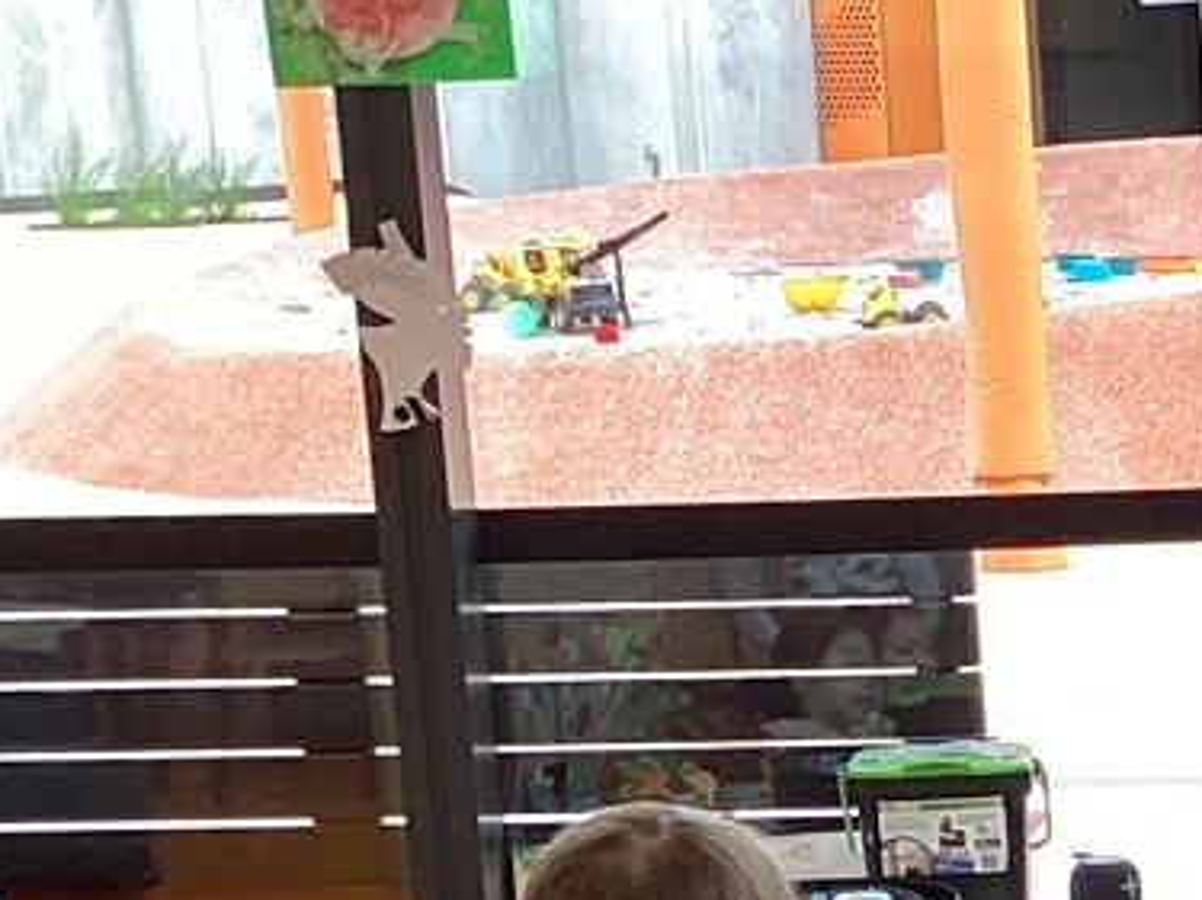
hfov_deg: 14.0
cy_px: 1185
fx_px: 4686
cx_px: 1632
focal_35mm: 135
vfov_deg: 10.7
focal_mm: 3.3
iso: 100
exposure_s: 1/120
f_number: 2.4
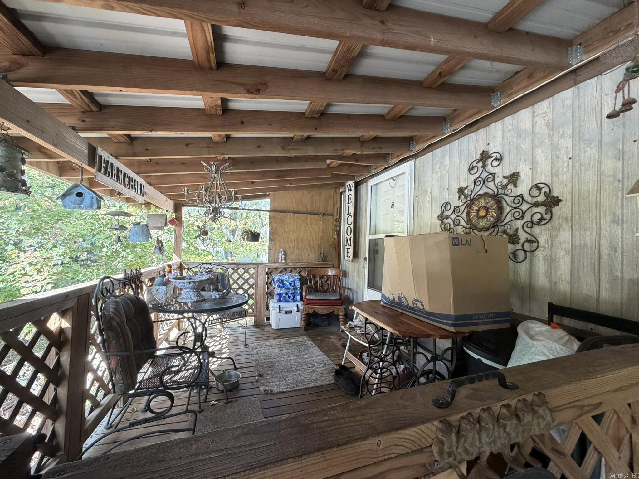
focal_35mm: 14
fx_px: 258
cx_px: 320
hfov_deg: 102.1
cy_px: 240
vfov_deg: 85.7
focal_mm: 2.22
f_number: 2.2
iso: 320
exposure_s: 1/121
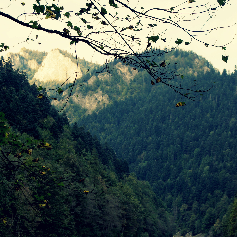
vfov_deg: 16.5
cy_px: 154
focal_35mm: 106
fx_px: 818
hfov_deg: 16.5
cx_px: 118
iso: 100
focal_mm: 55
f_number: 6.3
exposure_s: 1/125
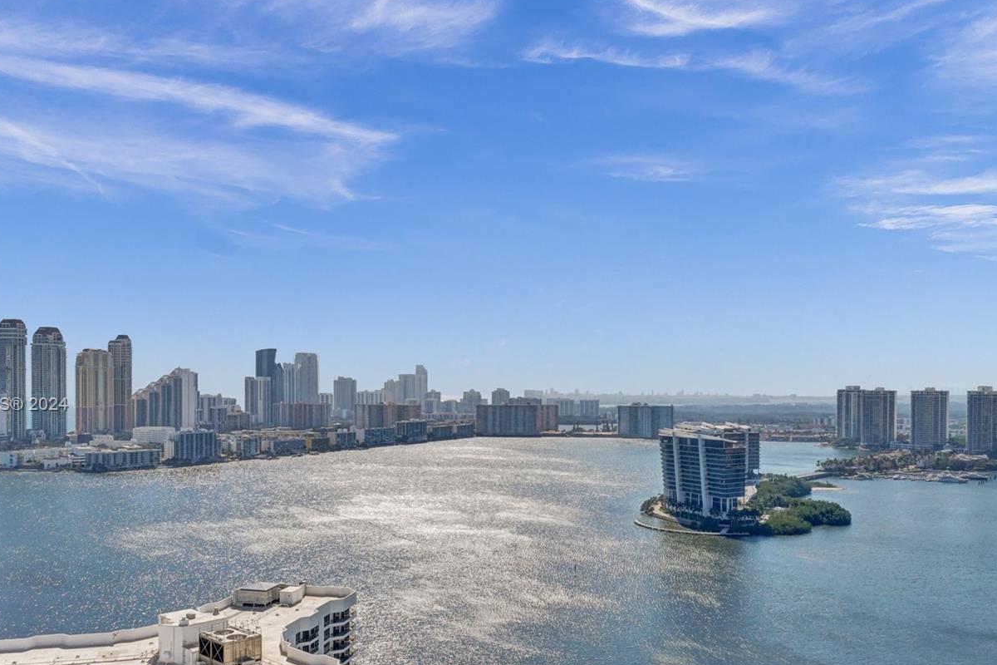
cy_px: 406
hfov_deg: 58.7
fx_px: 886
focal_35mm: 32
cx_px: 467
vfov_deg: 40.9
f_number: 22
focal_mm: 24
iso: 1250
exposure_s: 1/640
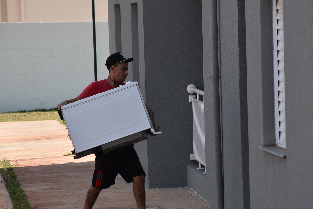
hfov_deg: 7.8
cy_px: 110
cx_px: 191
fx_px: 2295
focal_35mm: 264
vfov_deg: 5.2
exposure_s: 1/1000
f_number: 8
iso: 450
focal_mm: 140
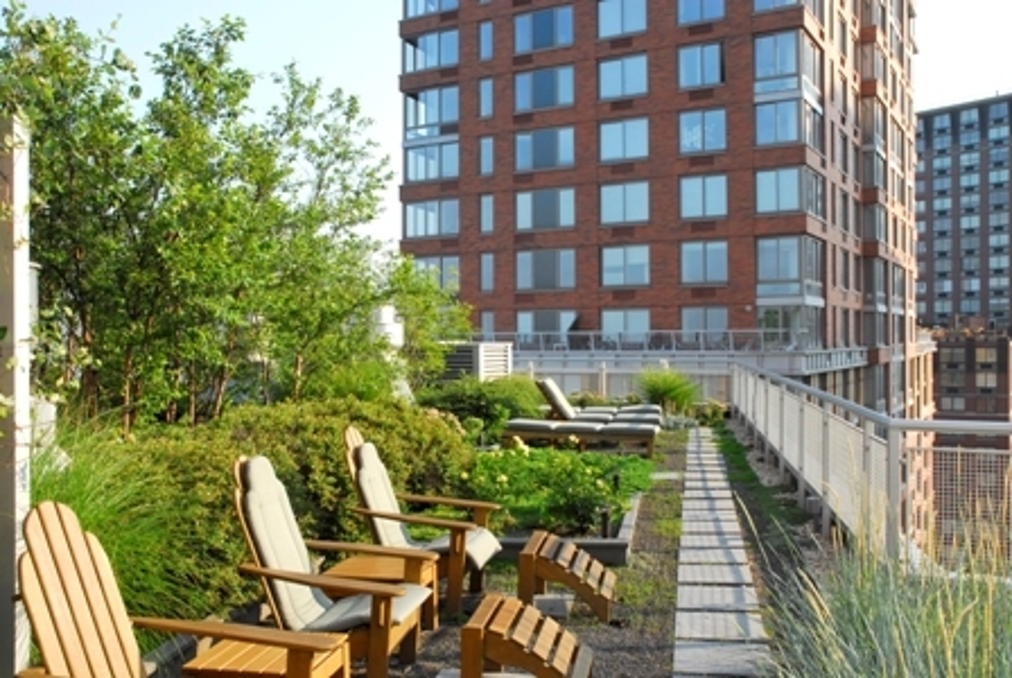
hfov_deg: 53.1
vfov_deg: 37.0
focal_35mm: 36
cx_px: 506
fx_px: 1013
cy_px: 339
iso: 400
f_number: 16
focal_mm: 24
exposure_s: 1/60
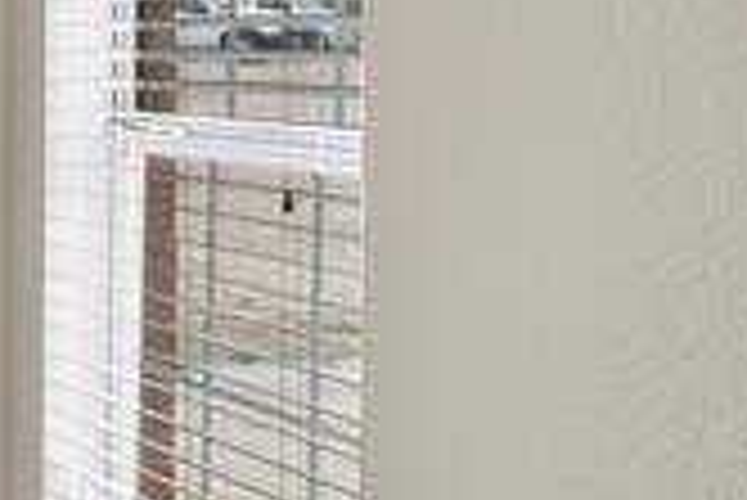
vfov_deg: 18.2
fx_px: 1537
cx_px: -774
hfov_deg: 18.0
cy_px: 63
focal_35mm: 74
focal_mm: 12
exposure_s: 1/20
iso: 640
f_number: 9
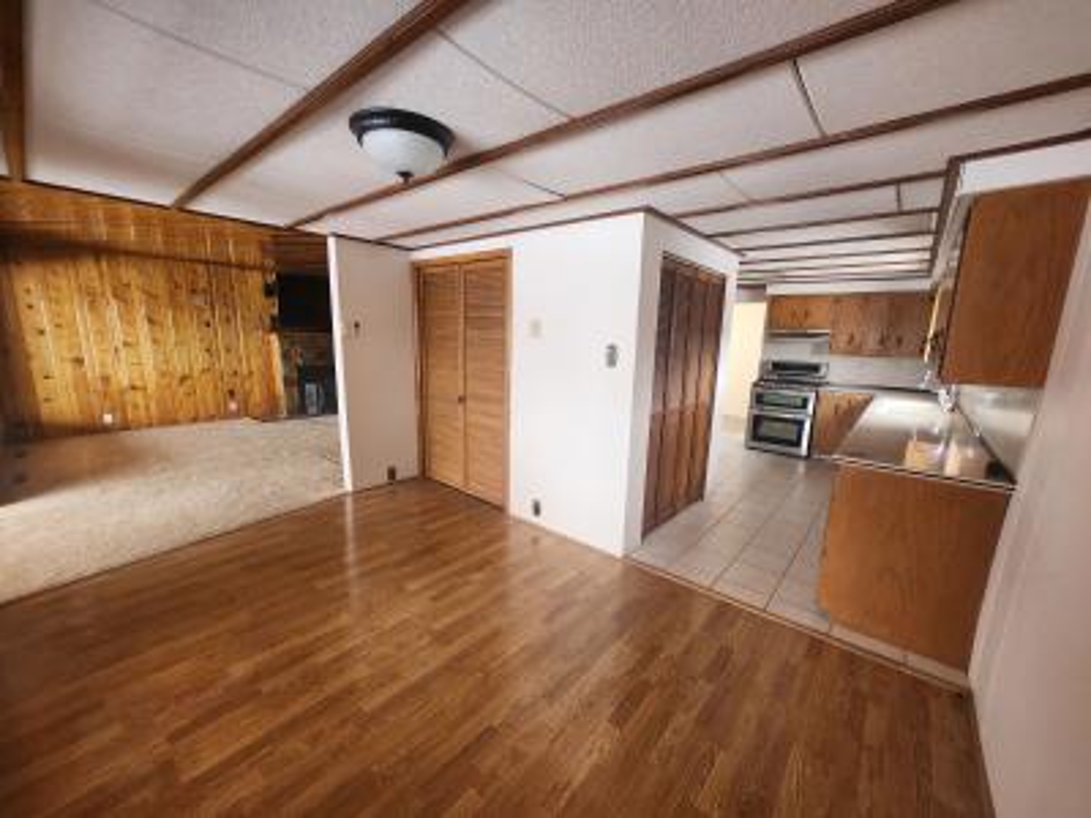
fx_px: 410
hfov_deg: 106.2
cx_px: 546
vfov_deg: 89.9
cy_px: 409
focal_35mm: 13
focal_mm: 1.74
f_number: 2.2
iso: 250
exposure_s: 1/60
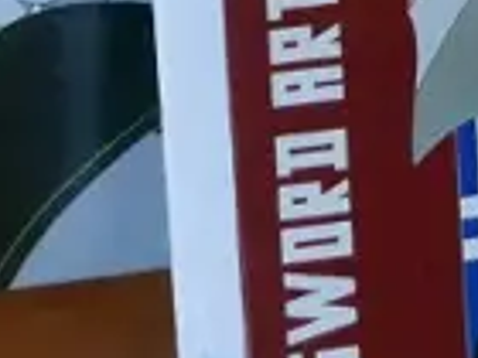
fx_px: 5040
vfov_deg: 4.0
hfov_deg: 5.4
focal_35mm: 365
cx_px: 157
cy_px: -433
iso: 1600
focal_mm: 25
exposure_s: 1/60
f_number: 4.5
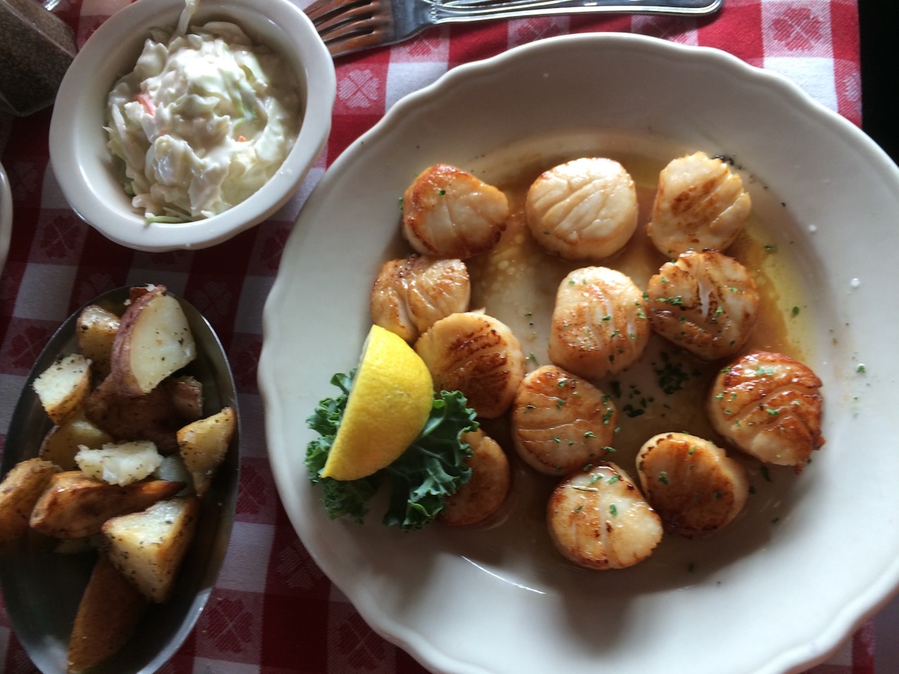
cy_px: 337
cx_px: 450
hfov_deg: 61.7
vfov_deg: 48.2
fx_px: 753
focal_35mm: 29
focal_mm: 4.15
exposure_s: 1/30
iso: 64
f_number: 2.2
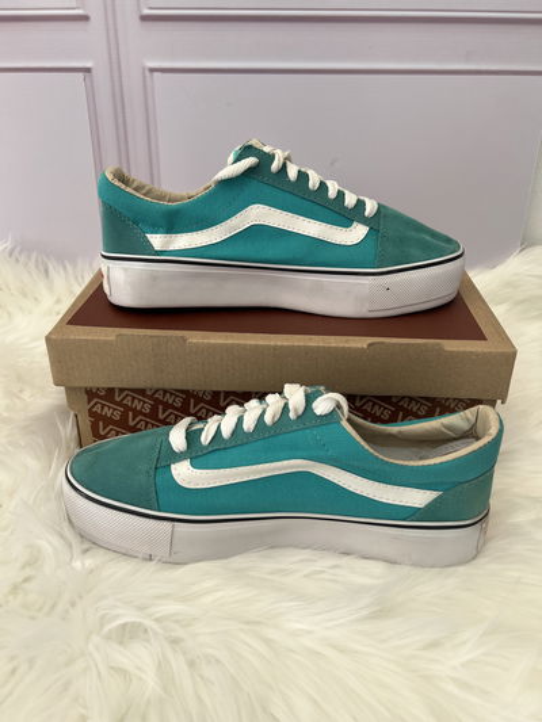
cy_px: 361
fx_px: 543
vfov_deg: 67.3
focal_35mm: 26
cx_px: 271
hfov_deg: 53.1
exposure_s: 1/1531
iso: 50
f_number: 1.5
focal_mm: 5.7
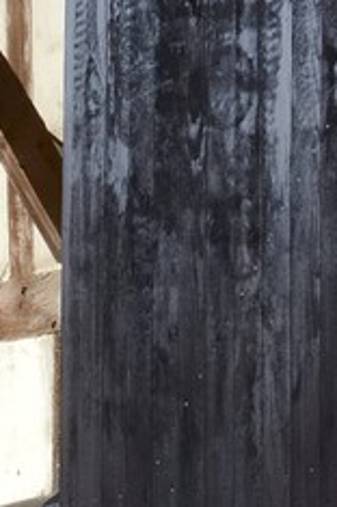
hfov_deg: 4.0
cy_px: 341
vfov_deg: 6.3
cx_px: -787
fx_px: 4605
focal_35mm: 327
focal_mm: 48
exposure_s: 1/200
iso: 800
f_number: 22
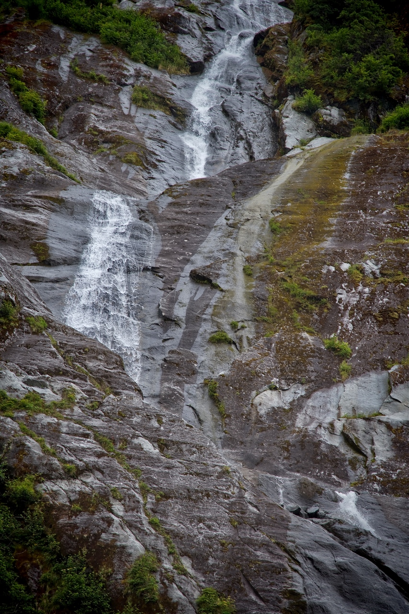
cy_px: 307
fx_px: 2044
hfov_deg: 11.4
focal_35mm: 120
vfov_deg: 17.1
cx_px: 204
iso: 100
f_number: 4
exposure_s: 1/250
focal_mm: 120
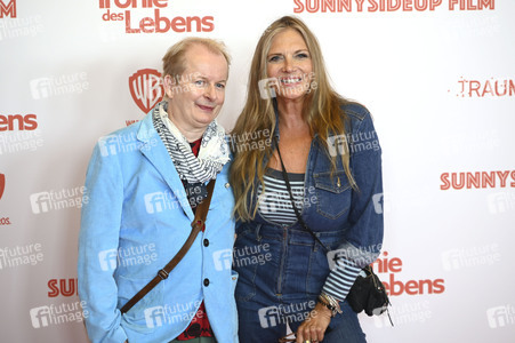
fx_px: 1072
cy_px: 172
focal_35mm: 75
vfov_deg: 18.2
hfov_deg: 27.0
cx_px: 258
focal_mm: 75
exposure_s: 1/125
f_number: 2.8
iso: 250
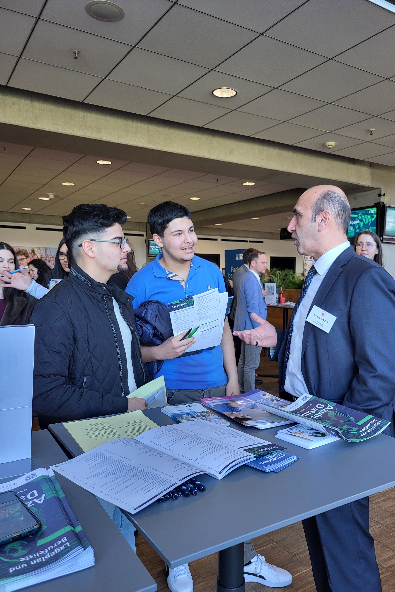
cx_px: 221
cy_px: 300
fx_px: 461
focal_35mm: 28
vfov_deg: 65.5
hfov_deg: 46.3
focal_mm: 5.4
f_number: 1.8
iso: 80
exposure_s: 1/100
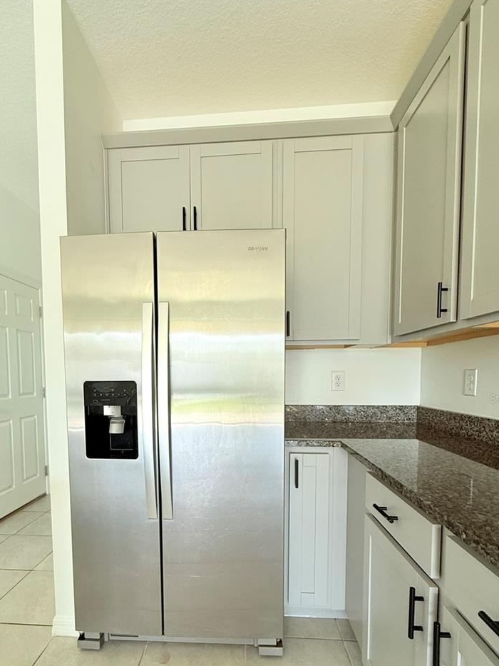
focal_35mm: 18
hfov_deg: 71.3
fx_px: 346
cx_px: 220
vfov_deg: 86.7
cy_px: 398
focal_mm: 2.22
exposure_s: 1/99
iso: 125
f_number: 2.2
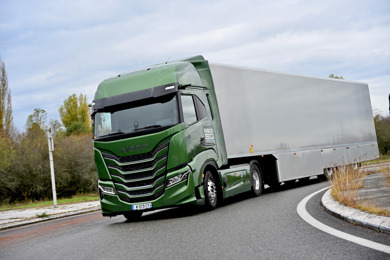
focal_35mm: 56
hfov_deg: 35.6
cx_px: 195
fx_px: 607
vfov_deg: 24.2
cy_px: 130
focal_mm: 56
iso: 125
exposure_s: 1/160
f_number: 4
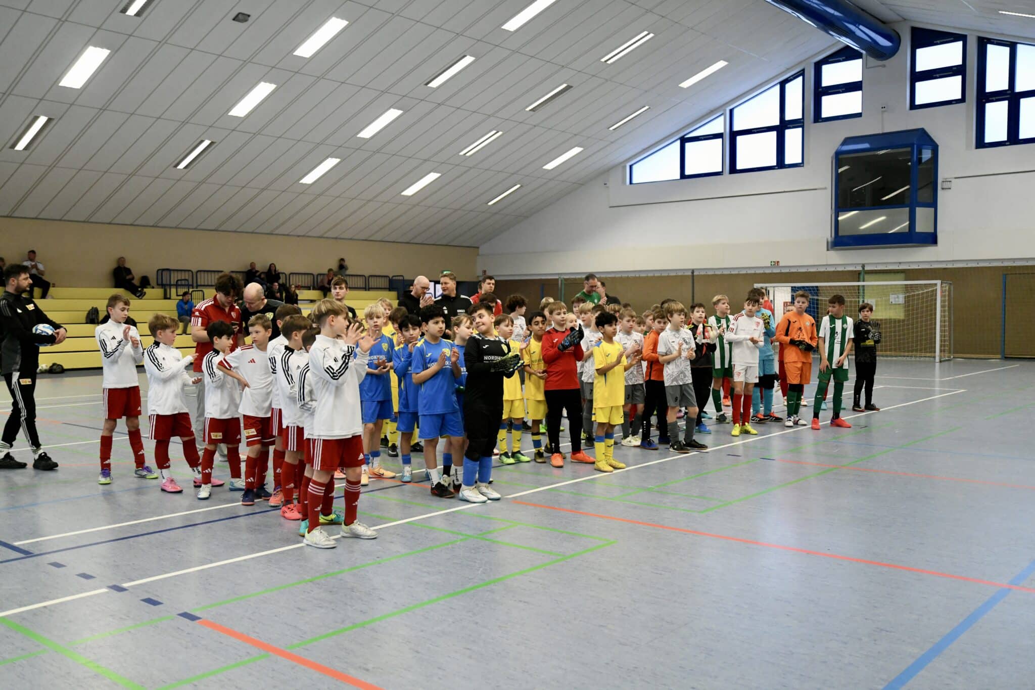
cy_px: 345
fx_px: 977
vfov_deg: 38.9
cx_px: 518
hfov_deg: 55.8
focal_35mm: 34
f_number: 2.8
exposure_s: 1/800
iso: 5000
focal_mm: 34
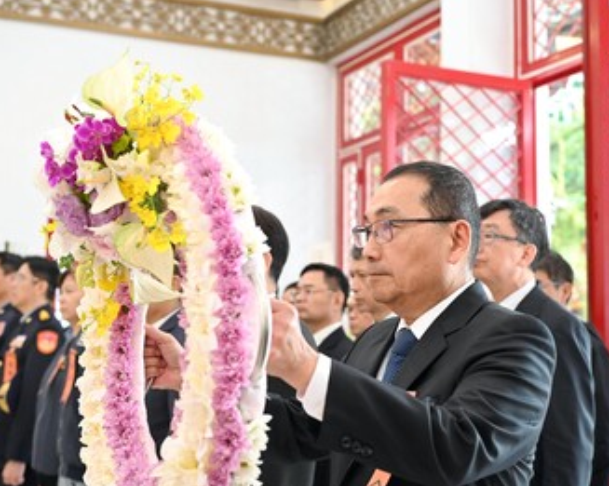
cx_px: 332
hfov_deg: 34.8
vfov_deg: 28.1
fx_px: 972
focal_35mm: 54
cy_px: 241
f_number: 4
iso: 3200
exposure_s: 1/100
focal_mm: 47
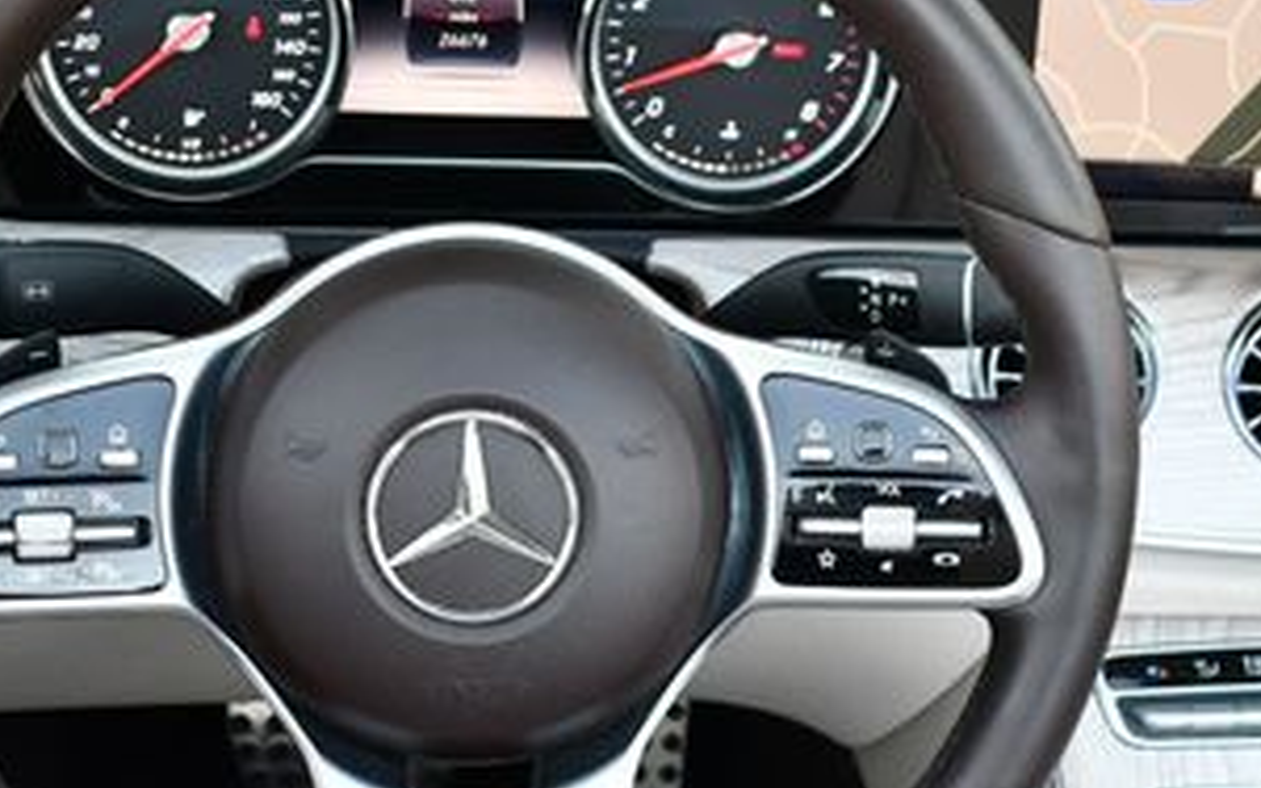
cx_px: 825
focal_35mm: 78
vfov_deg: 16.7
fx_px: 2680
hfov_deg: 26.3
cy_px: 545
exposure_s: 1/250
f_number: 3.5
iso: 560
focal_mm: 18
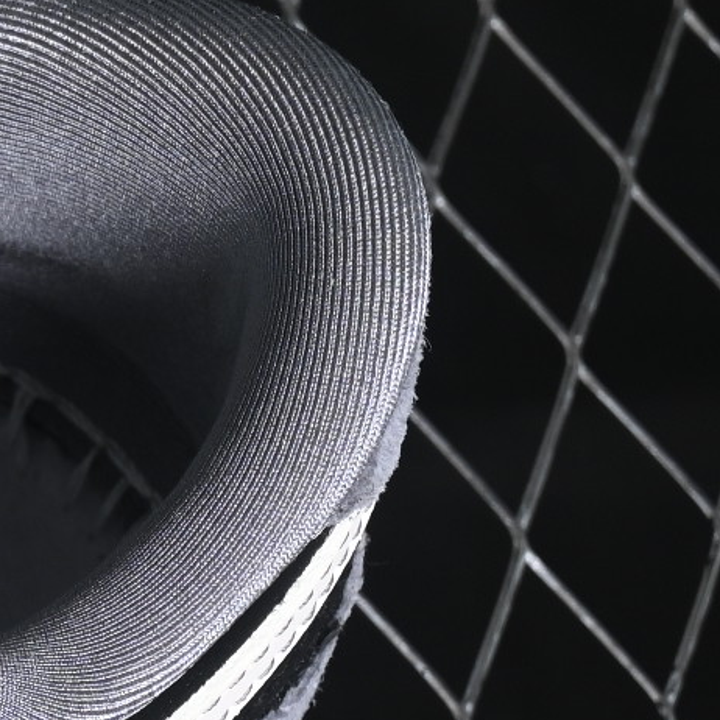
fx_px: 9036
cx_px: -1323
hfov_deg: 4.4
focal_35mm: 384
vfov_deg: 4.6
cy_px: 357
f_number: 6.3
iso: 160
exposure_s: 1/60
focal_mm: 50
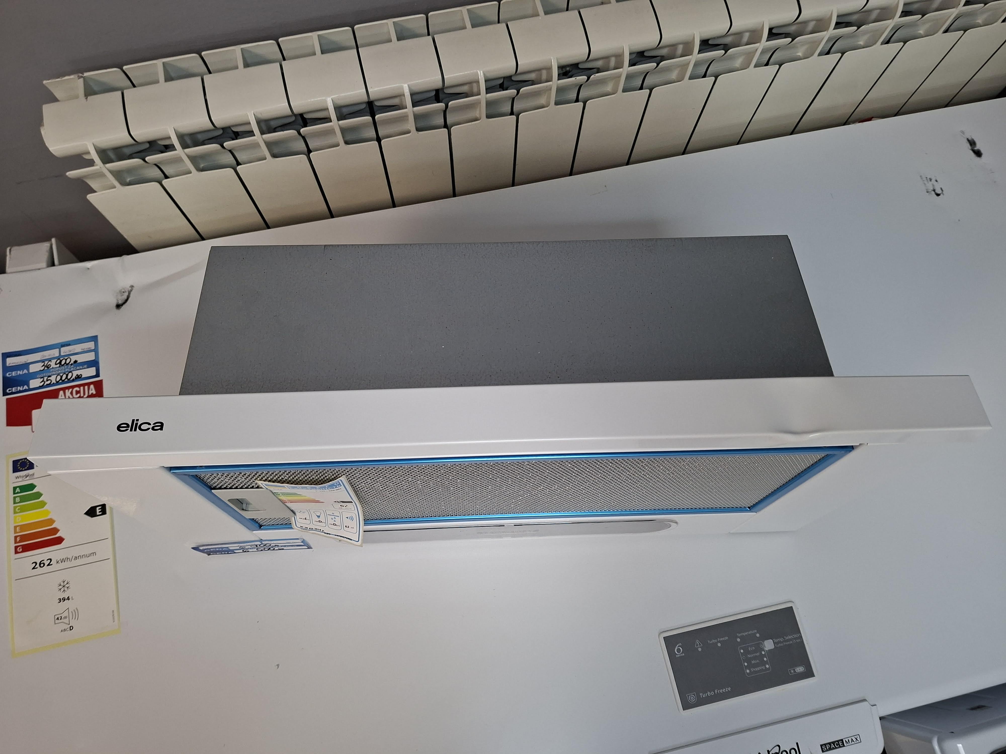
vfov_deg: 58.9
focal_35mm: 23
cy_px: 377
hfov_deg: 73.9
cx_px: 503
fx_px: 668
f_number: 1.8
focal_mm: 5.54
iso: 320
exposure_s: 1/100
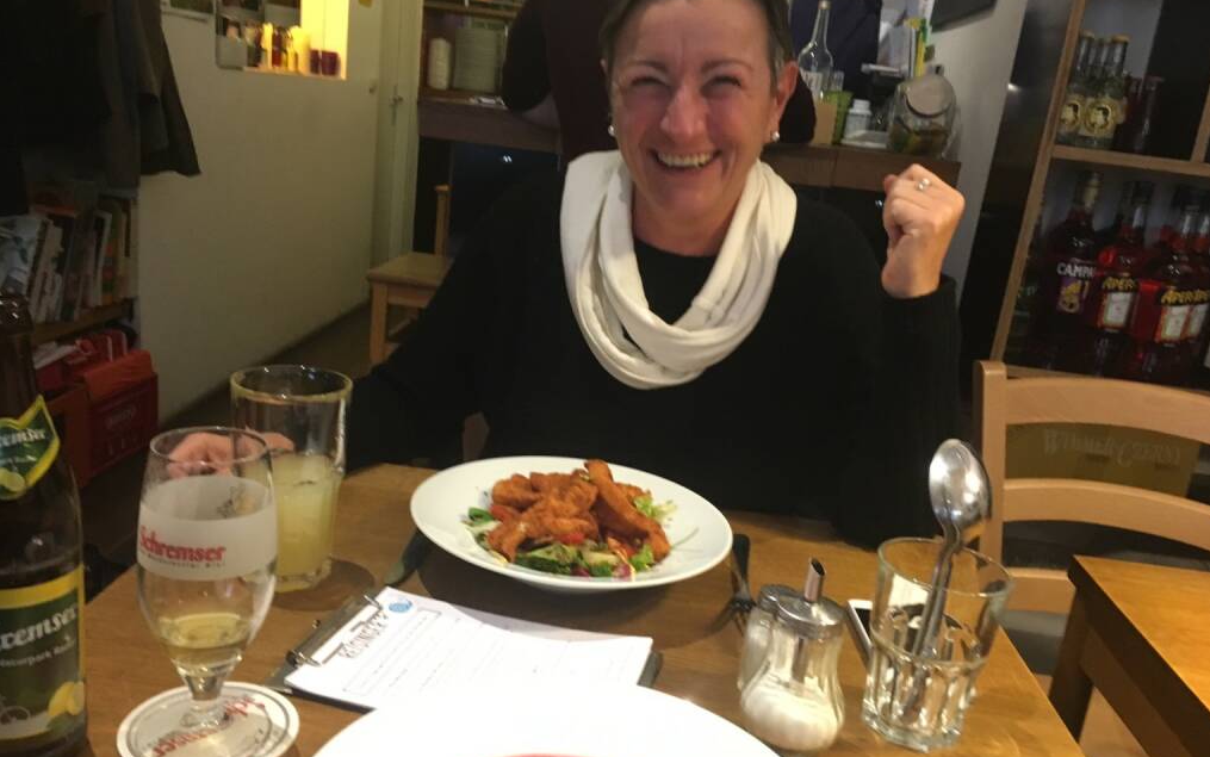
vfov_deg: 40.6
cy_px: 410
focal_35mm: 31
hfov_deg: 61.2
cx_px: 608
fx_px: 1023
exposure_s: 1/25
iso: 200
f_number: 2.2
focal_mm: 4.15
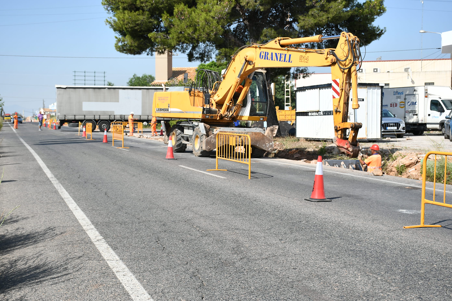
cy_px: 150
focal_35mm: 51
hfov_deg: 38.9
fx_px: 640
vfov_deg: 26.5
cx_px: 226
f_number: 7.1
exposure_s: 1/400
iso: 100
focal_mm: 34
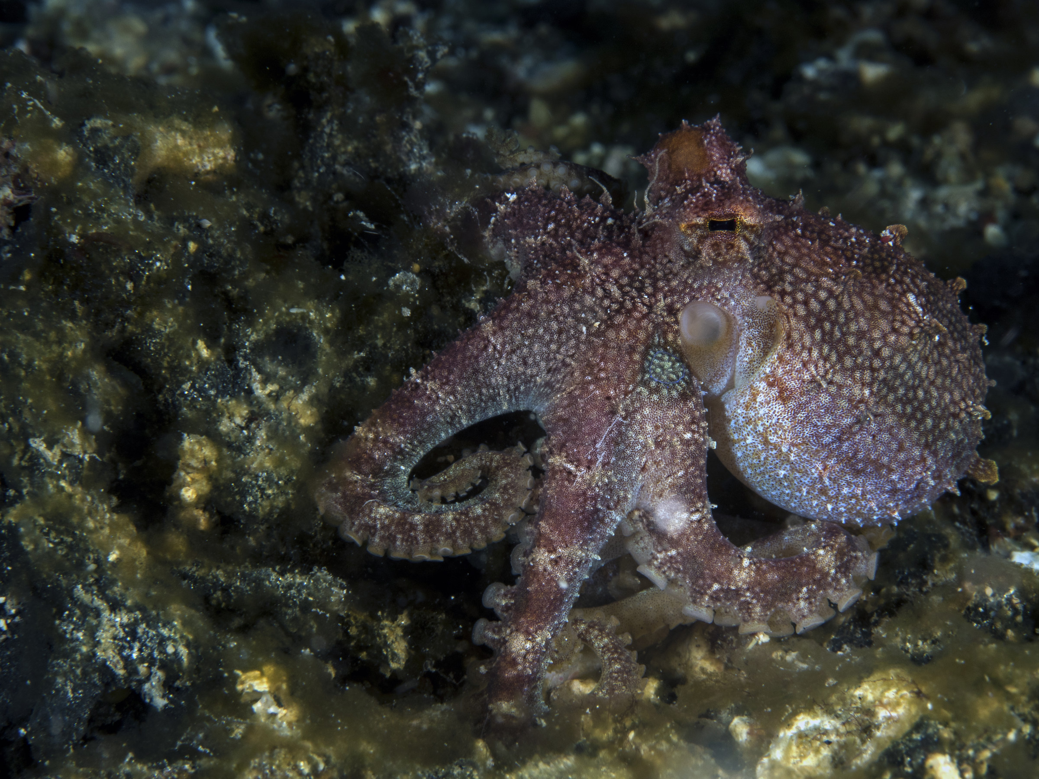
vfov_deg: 12.3
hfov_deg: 16.4
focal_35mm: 120
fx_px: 3602
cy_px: 390
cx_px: 520
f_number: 18
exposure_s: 1/250
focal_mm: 60
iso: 200
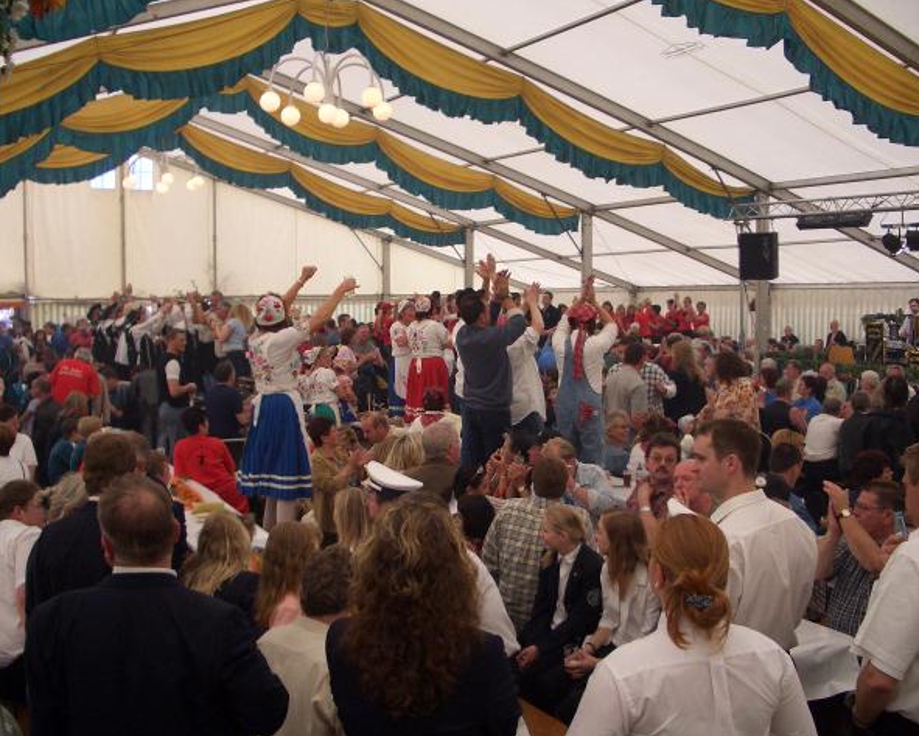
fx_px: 1007
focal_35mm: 37
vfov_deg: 40.1
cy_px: 370
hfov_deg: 49.1
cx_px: 460
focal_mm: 5.8
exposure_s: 1/125
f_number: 2.6
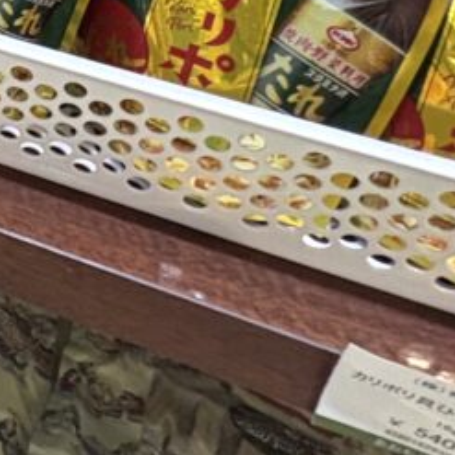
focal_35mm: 64
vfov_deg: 20.8
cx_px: -455
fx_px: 952
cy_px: -309
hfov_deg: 18.2
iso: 200
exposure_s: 1/50
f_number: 2.2
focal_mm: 2.22
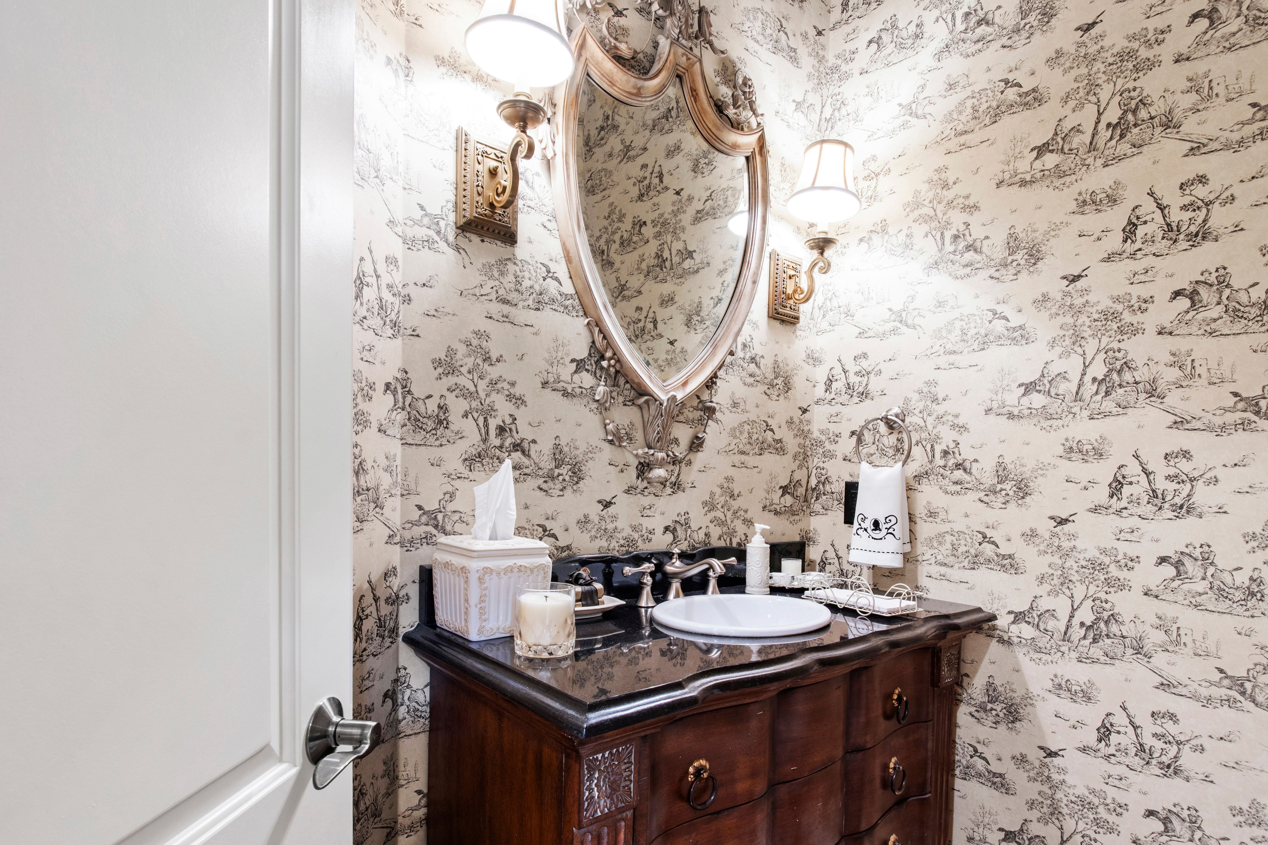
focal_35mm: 18
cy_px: 422
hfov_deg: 90.0
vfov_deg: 67.4
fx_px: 634
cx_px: 634
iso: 100
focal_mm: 12
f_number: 8
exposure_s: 3
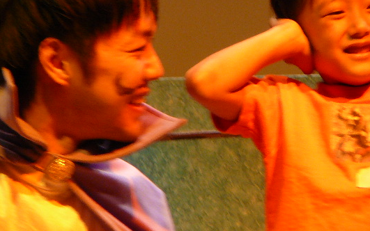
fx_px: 4125
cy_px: 87
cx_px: 222
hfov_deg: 5.1
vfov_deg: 3.2
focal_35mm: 409
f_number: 4.1
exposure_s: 1/15
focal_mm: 38
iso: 200
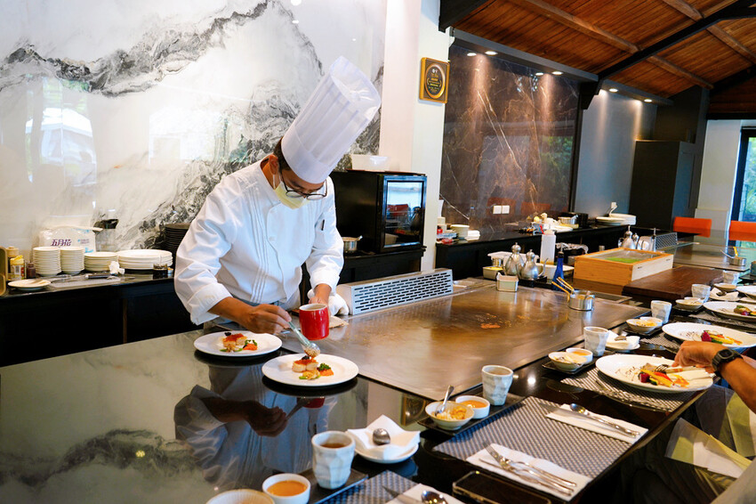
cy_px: 252
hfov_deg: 63.7
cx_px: 378
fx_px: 609
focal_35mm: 29
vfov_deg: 44.9
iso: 320
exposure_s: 1/40
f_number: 4.5
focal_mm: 29
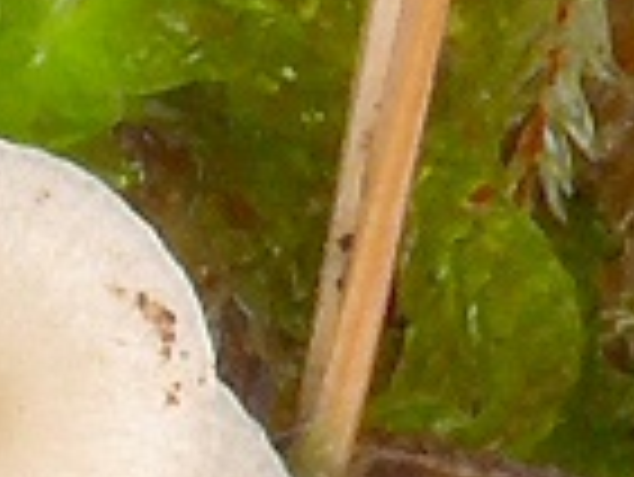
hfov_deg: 3.4
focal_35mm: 584
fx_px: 10705
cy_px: -261
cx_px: -638
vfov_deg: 2.5
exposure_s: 1/6
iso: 100
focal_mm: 24.9
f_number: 11
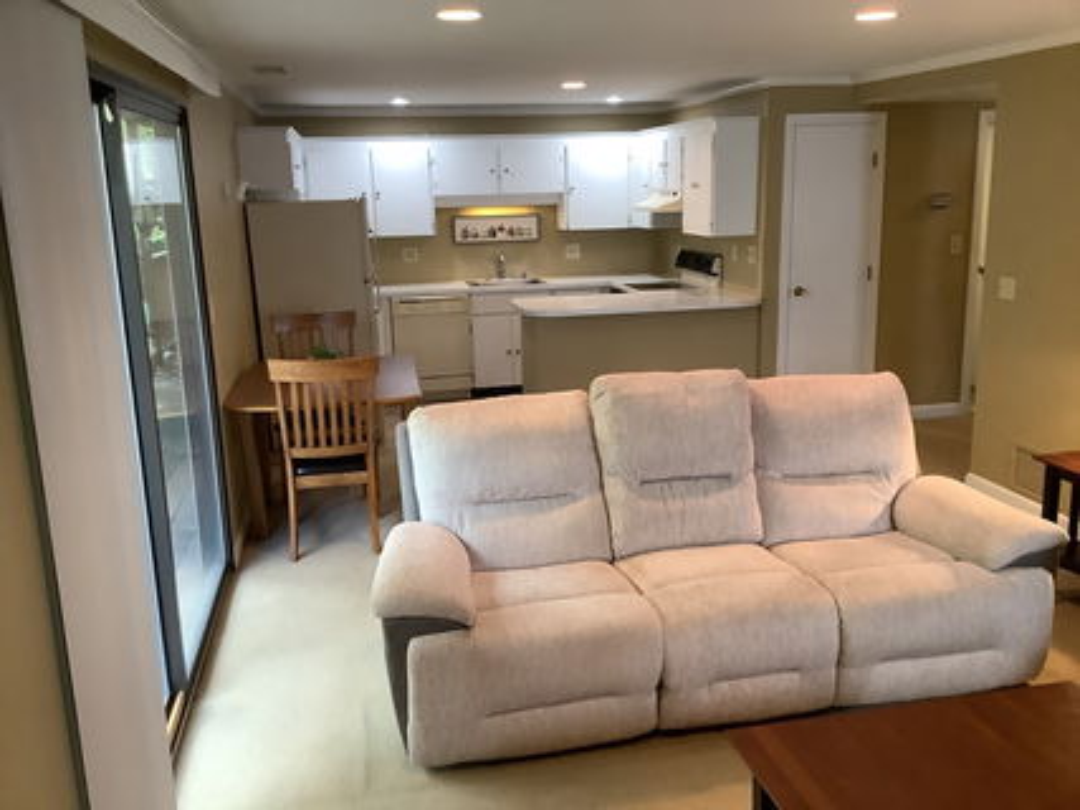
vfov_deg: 45.4
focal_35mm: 31
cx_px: 540
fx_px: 967
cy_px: 405
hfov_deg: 58.4
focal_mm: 3.3
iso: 200
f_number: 2.4
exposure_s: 1/60
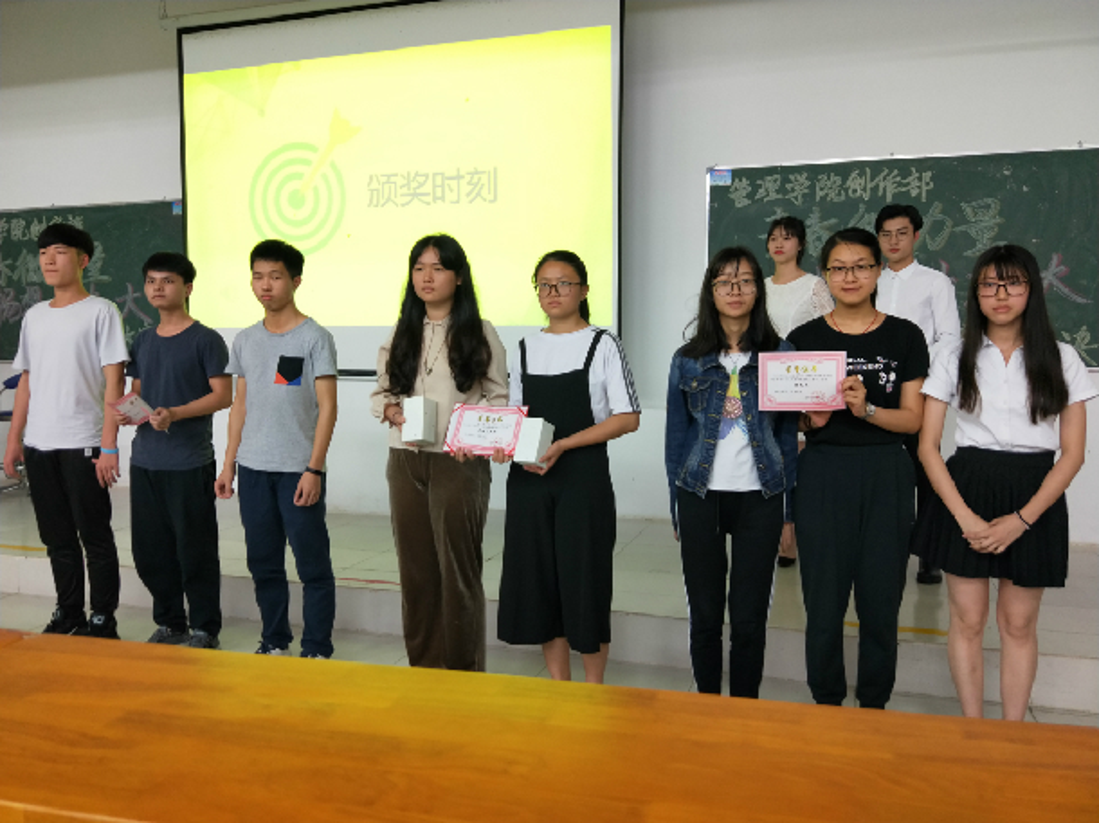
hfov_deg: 69.4
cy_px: 412
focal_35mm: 25
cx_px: 550
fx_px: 793
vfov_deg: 54.8
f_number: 1.7
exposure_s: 1/33
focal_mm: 4.27
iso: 206
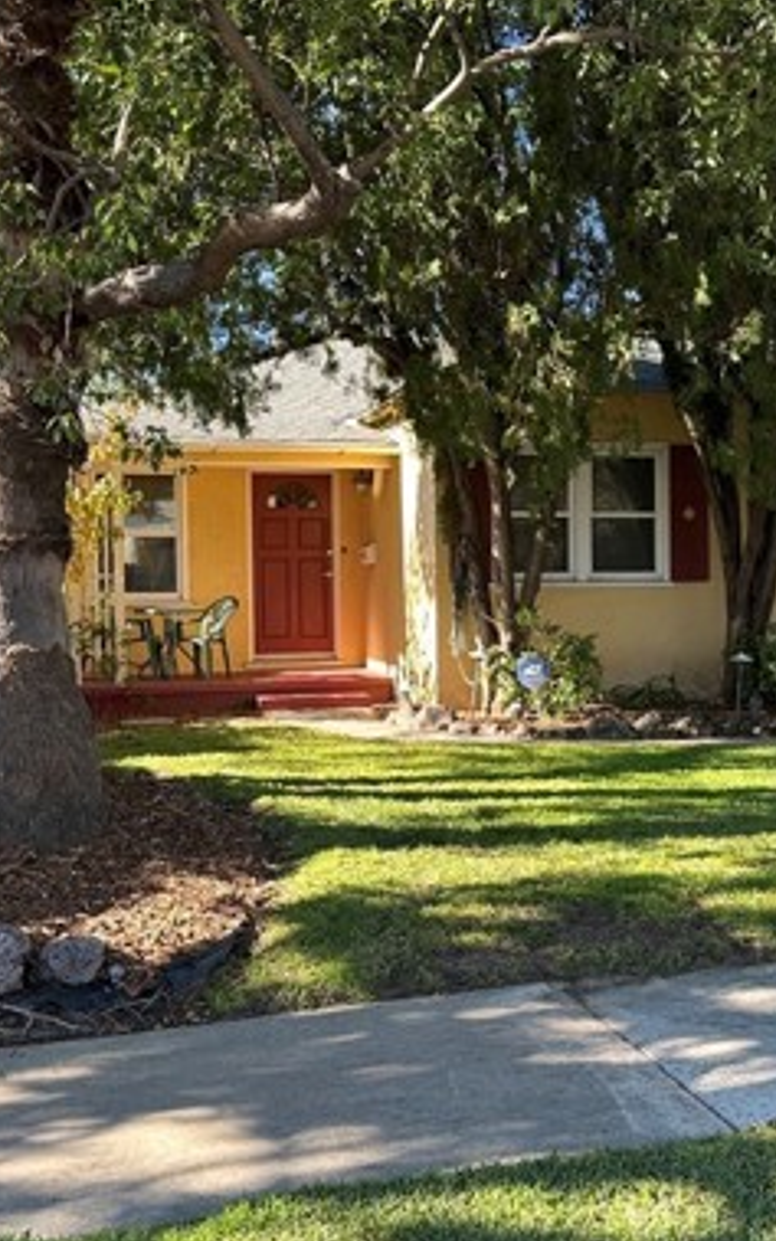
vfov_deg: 46.2
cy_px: 616
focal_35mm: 43
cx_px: 537
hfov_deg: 29.6
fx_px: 1454
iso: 80
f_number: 1.78
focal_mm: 6.86
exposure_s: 1/435
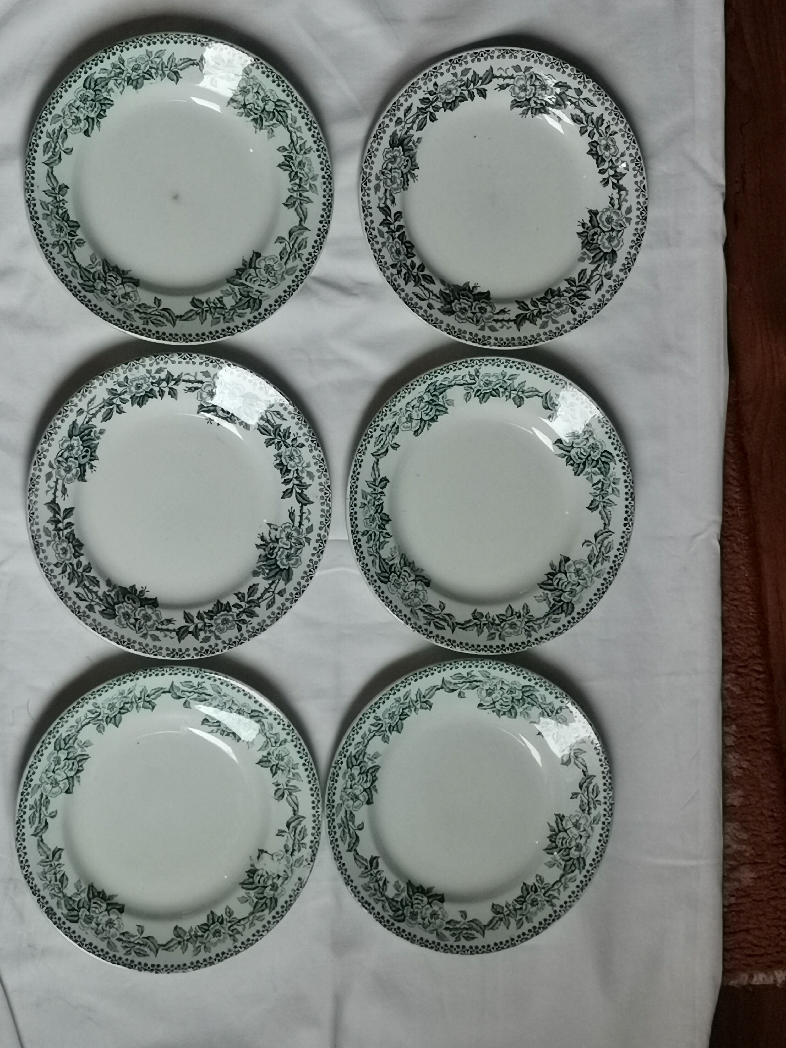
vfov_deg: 25.7
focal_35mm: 76
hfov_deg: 19.4
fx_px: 2301
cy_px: 524
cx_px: 393
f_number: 1.8
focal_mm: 4.75
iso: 160
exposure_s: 1/120
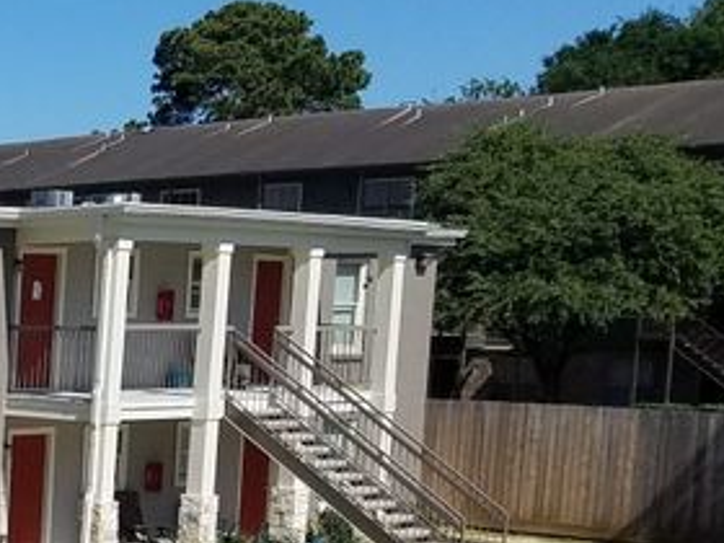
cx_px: -452
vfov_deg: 15.5
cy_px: 566
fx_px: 1945
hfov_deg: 18.1
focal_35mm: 93
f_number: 1.7
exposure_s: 1/3592
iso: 50
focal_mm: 4.2
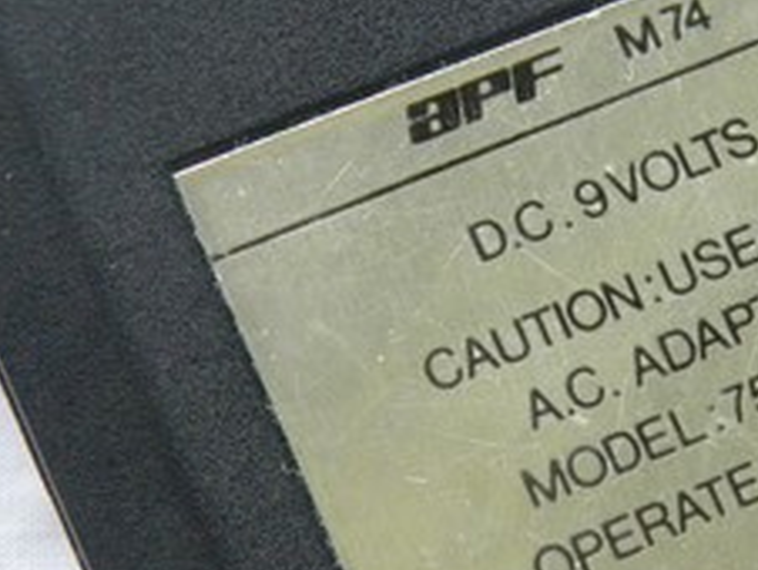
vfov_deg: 10.0
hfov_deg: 13.2
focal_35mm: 148
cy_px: 491
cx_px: 718
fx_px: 3244
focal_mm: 12.2
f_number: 4.3
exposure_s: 1/318
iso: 400
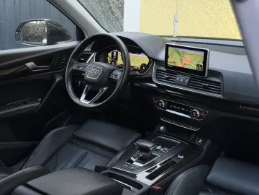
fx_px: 359
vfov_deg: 30.3
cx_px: 130
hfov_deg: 39.7
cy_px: 98
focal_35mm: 48
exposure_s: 1/75
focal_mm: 6.76
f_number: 1.78
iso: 100
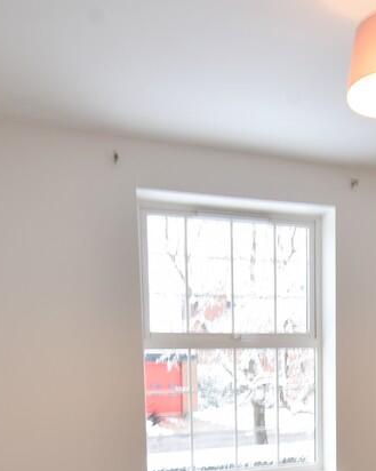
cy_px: 372
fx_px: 487
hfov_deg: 40.0
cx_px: 314
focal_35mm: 35
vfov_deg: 48.8
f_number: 10
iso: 100
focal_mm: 10
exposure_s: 1/4
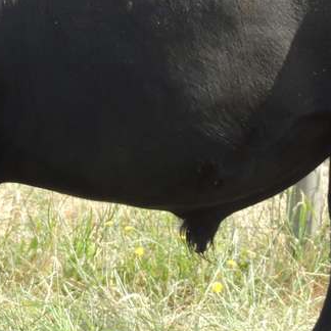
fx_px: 3776
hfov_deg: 5.0
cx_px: 86
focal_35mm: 349
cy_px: 112
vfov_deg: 5.0
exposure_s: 1/400
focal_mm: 17.8
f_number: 4.1
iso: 200
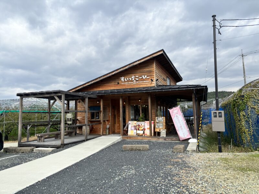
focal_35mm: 26
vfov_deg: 53.1
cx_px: 130
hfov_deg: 67.3
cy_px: 97
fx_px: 195
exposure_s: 1/1328
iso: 50
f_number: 1.6
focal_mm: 5.96
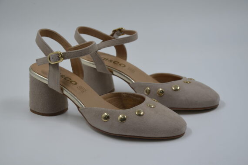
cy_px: 82
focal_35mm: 87
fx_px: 598
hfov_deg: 23.4
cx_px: 124
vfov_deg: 15.7
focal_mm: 58
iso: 200
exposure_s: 1/160
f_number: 6.3
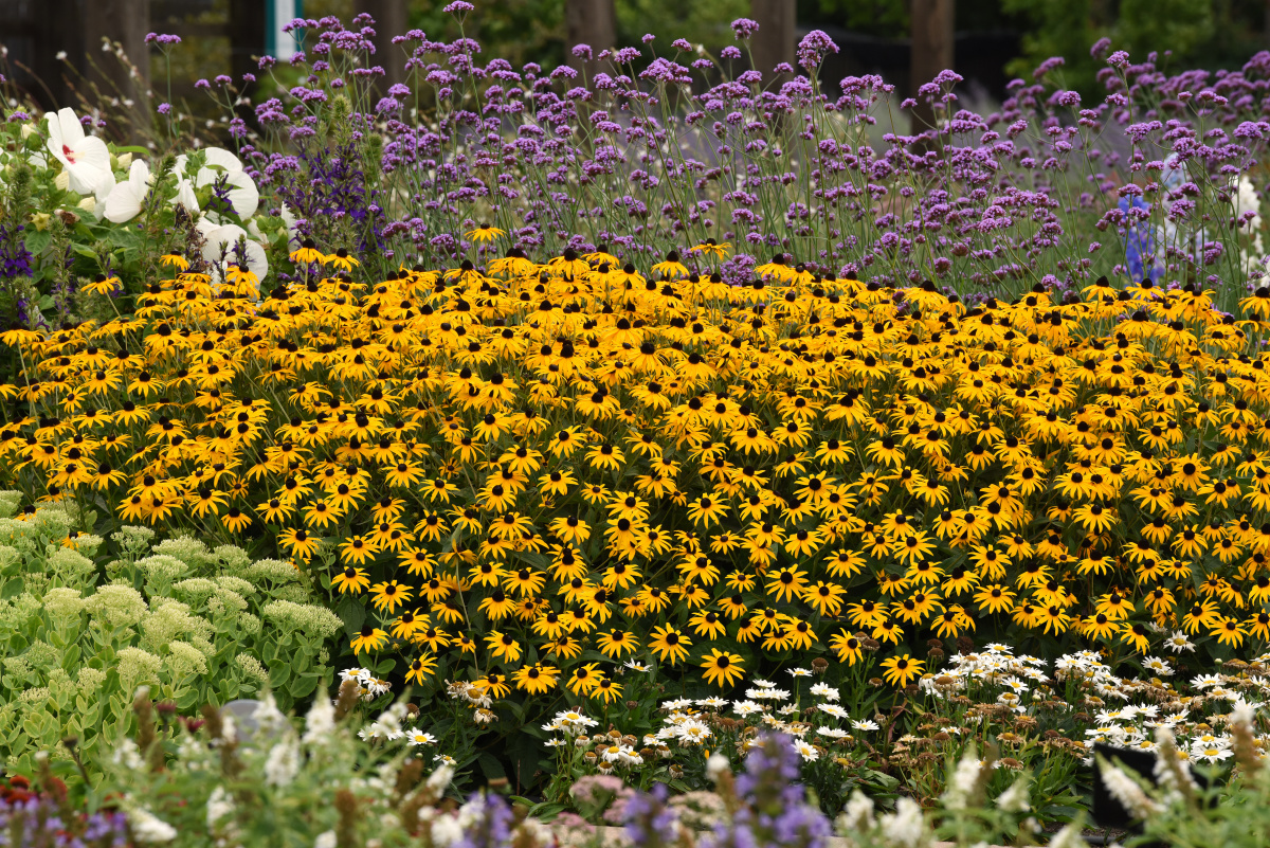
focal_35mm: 200
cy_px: 424
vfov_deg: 6.9
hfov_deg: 10.3
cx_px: 635
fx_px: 7058
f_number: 11
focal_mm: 200
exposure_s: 1/400
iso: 400
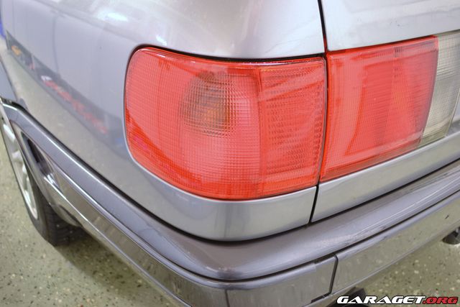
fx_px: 422
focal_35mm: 33
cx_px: 230
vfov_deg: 40.0
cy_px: 154
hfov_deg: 57.2
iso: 100
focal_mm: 22
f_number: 3.8
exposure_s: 1.6
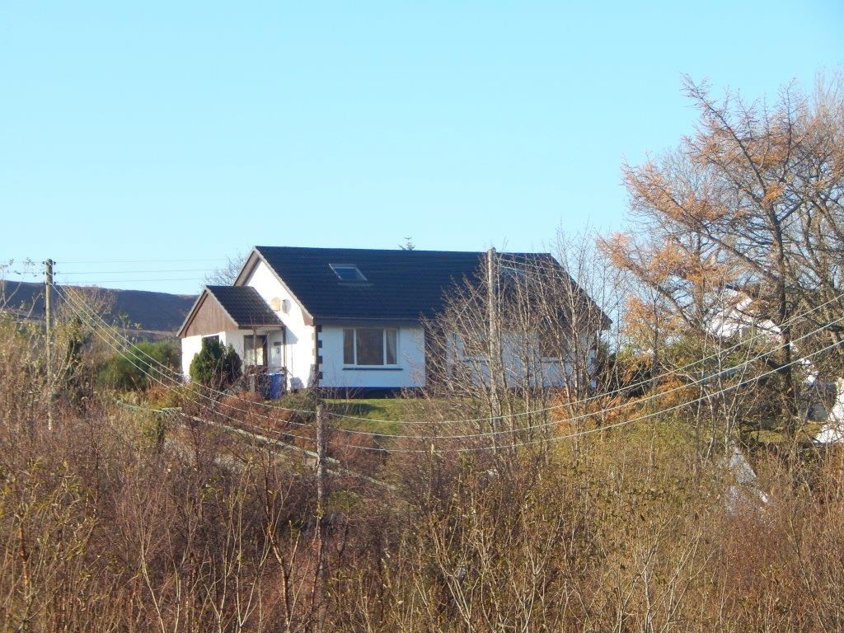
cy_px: 316
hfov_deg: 12.3
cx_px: 422
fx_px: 3901
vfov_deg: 9.3
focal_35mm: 160
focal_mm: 28.7
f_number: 5.1
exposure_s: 1/320
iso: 125
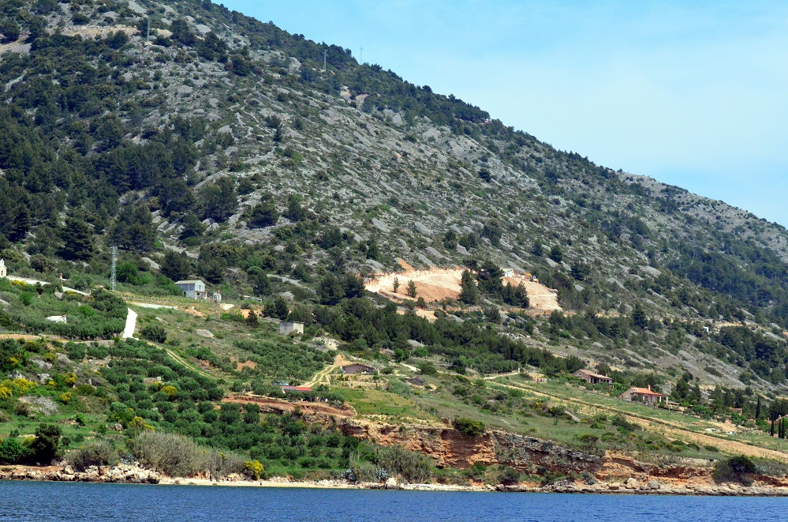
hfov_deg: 19.5
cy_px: 261
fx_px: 2293
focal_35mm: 105
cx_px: 394
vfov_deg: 13.0
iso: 2200
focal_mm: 70
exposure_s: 1/8000
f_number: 6.3
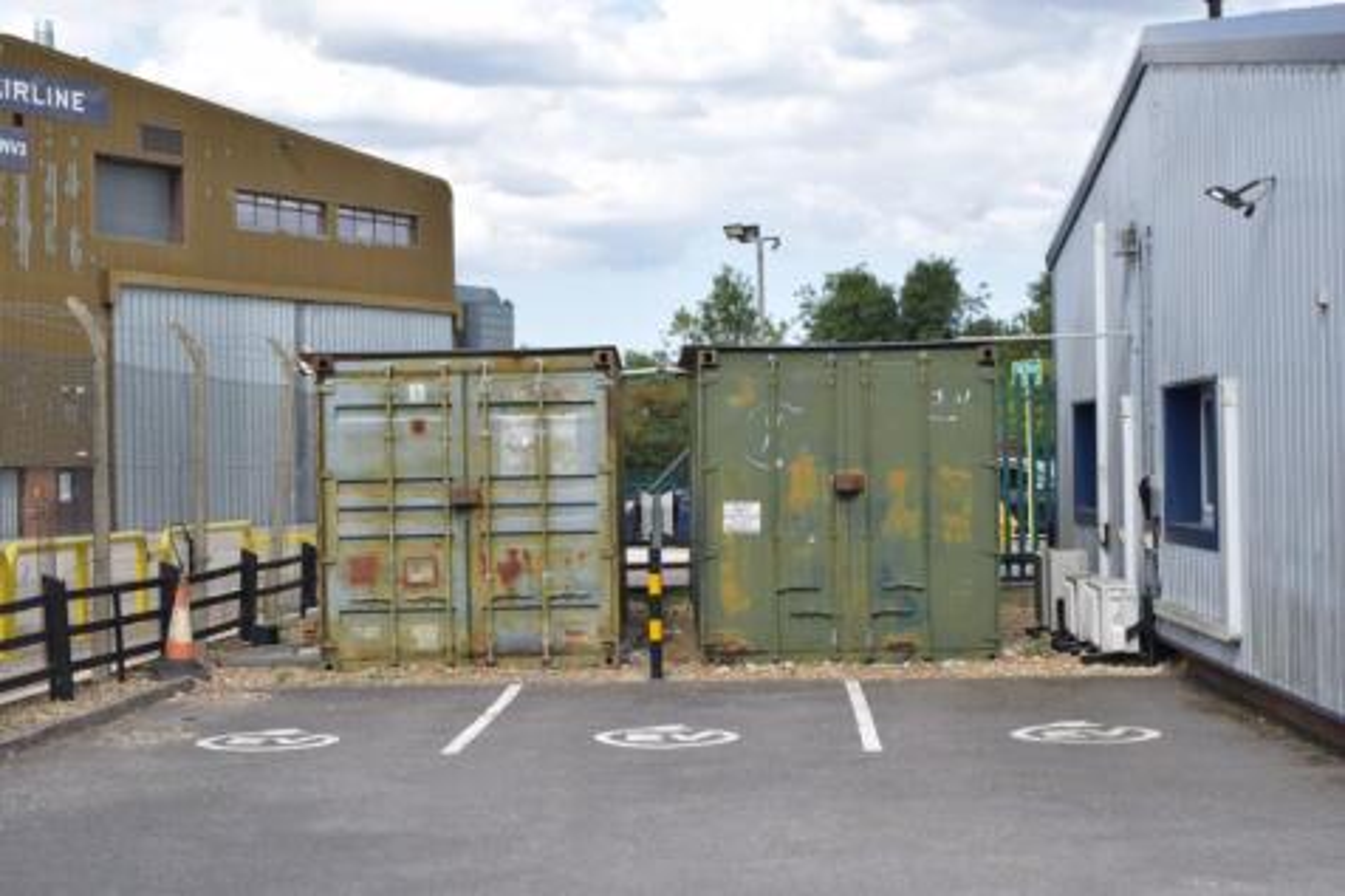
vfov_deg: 23.8
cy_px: 448
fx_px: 2129
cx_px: 672
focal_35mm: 57
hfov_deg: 35.1
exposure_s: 1/400
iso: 400
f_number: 10
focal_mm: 38
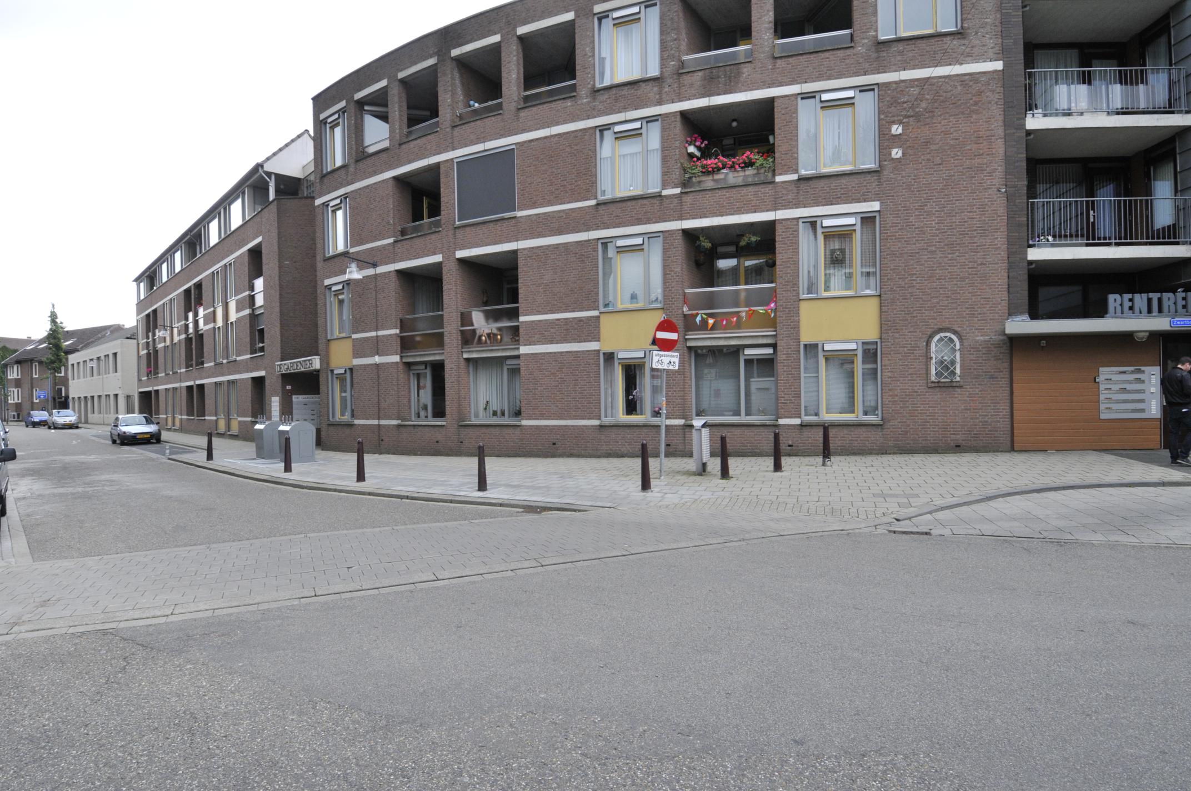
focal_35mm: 20
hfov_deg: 85.5
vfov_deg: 63.1
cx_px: 596
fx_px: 644
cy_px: 396
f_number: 9
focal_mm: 13
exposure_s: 1/125
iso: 500
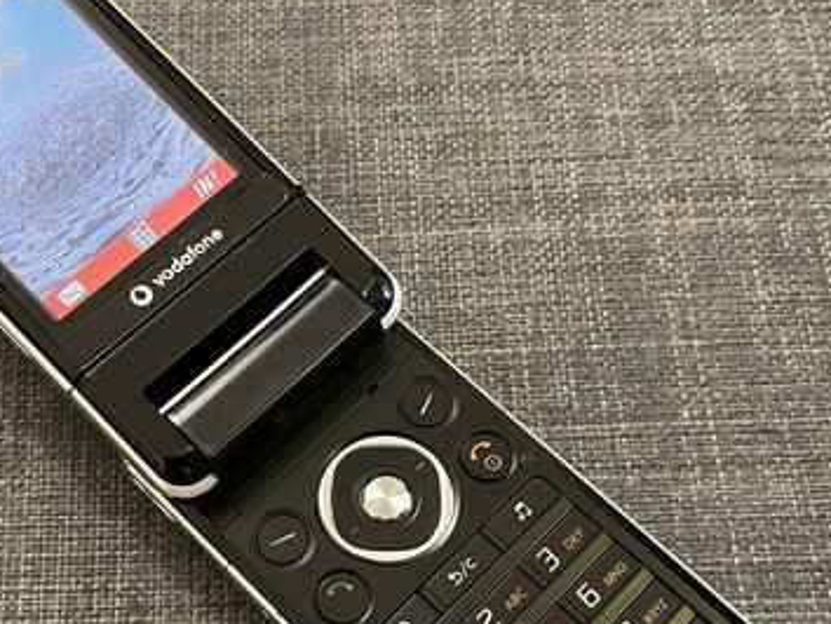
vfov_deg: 30.7
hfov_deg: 40.2
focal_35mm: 47
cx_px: 322
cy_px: 422
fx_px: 1129
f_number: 1.6
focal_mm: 4.2
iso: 500
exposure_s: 1/33
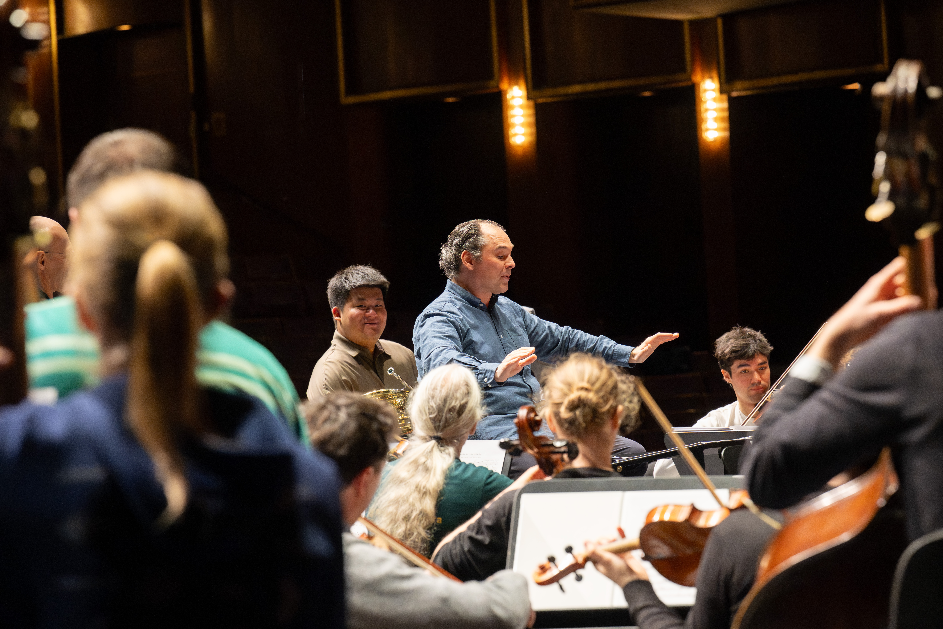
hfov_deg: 16.4
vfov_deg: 11.0
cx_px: 472
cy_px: 314
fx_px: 3274
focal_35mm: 125
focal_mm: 125
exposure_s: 1/250
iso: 8000
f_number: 5
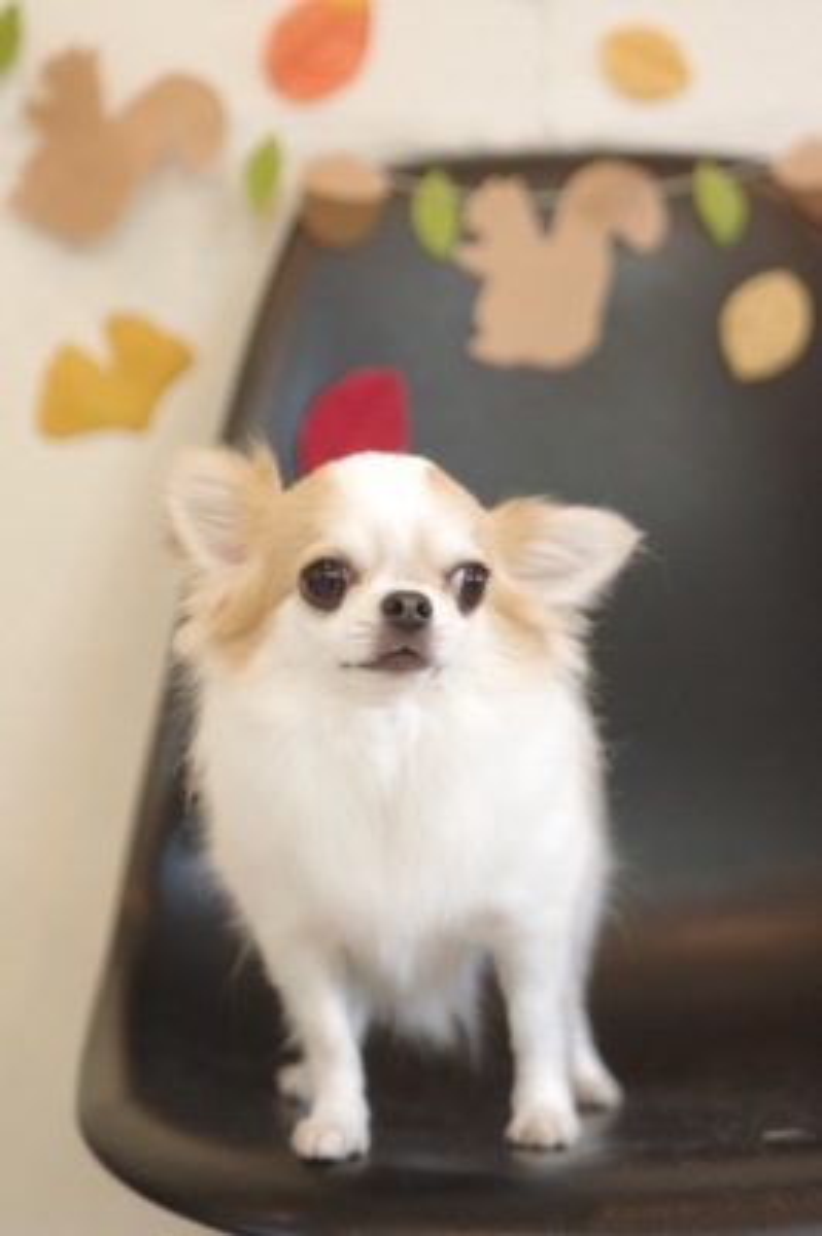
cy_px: 618
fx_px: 3842
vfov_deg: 18.3
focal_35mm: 112
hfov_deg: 12.2
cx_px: 411
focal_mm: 75
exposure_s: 1/125
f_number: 2.8
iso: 1600
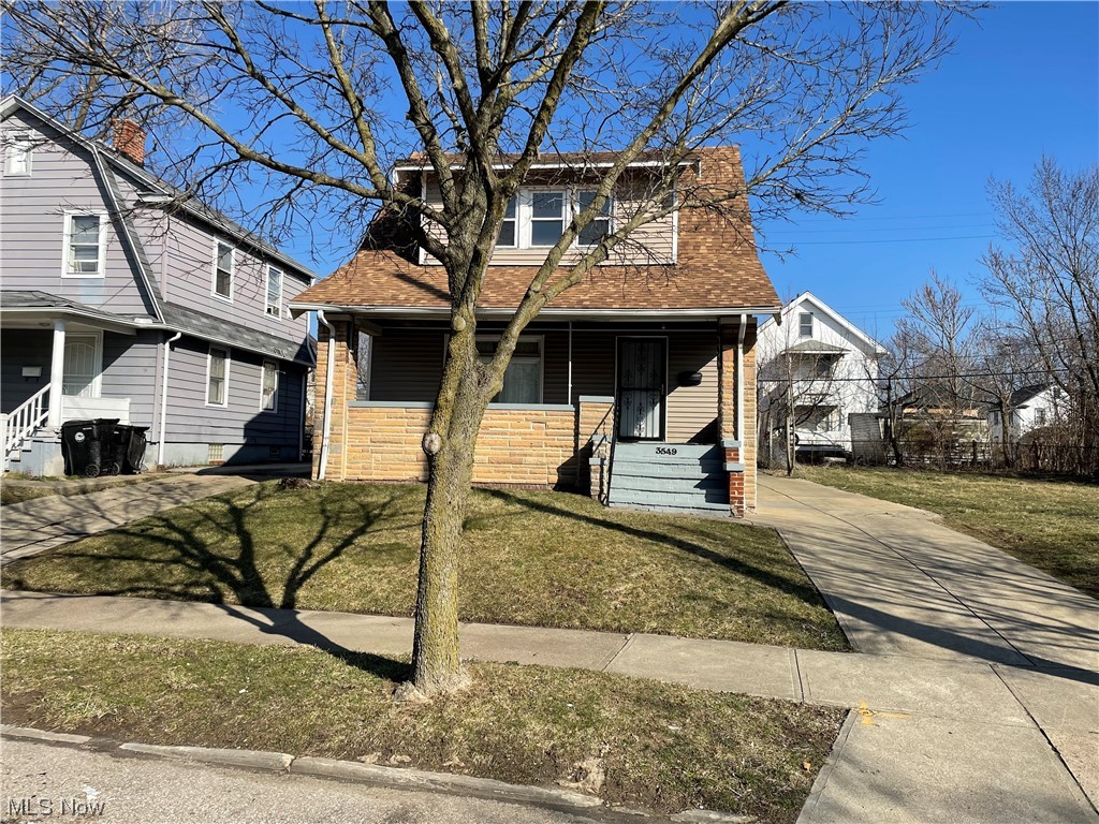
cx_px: 550
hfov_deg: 67.3
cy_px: 412
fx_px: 825
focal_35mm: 26
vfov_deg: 53.1
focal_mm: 4.2
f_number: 1.6
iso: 32
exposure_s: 1/3401
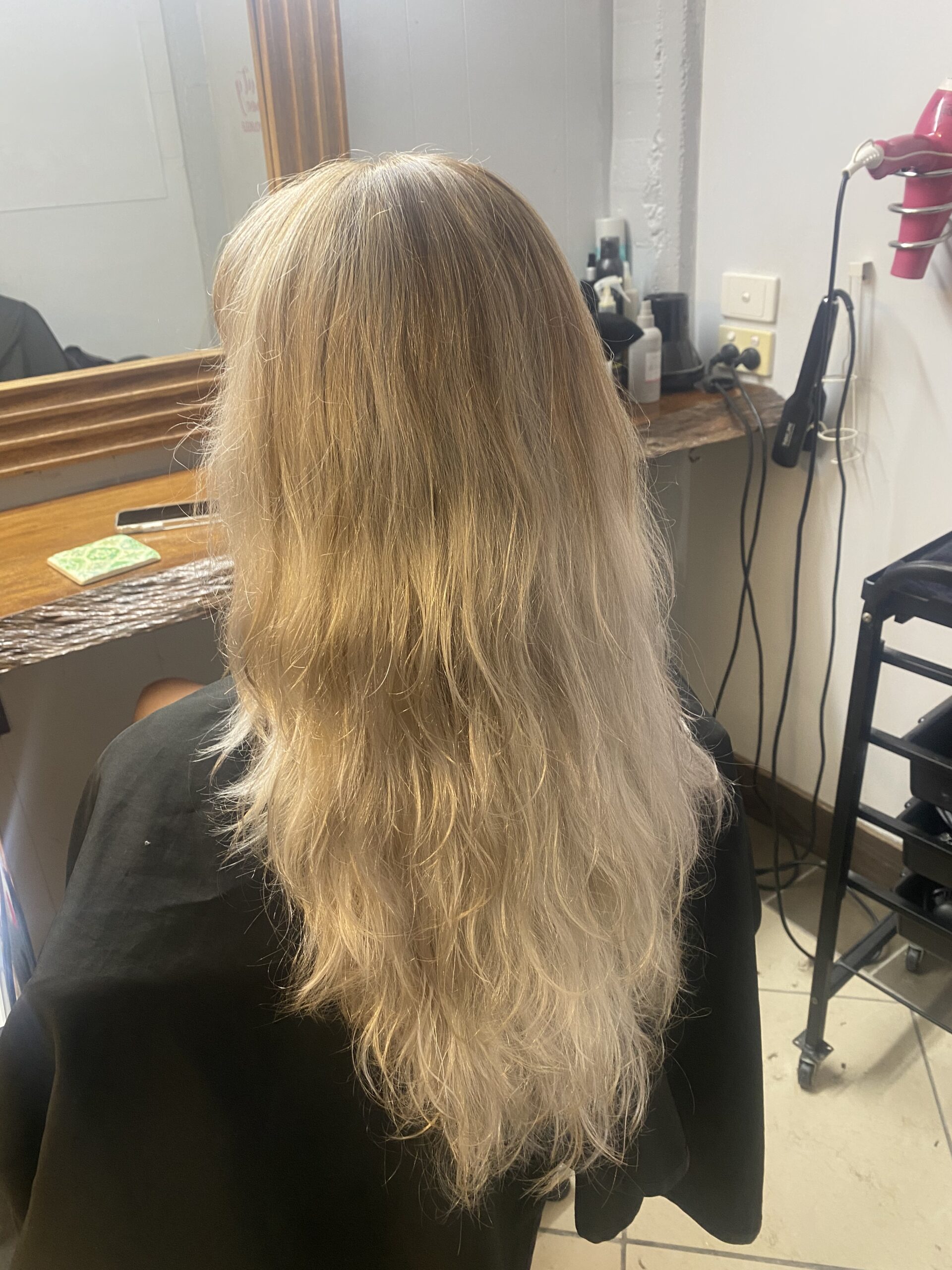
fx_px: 953
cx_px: 476
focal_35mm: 26
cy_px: 635
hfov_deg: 53.1
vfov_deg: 67.3
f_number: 1.8
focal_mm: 4.25
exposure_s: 1/50
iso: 100
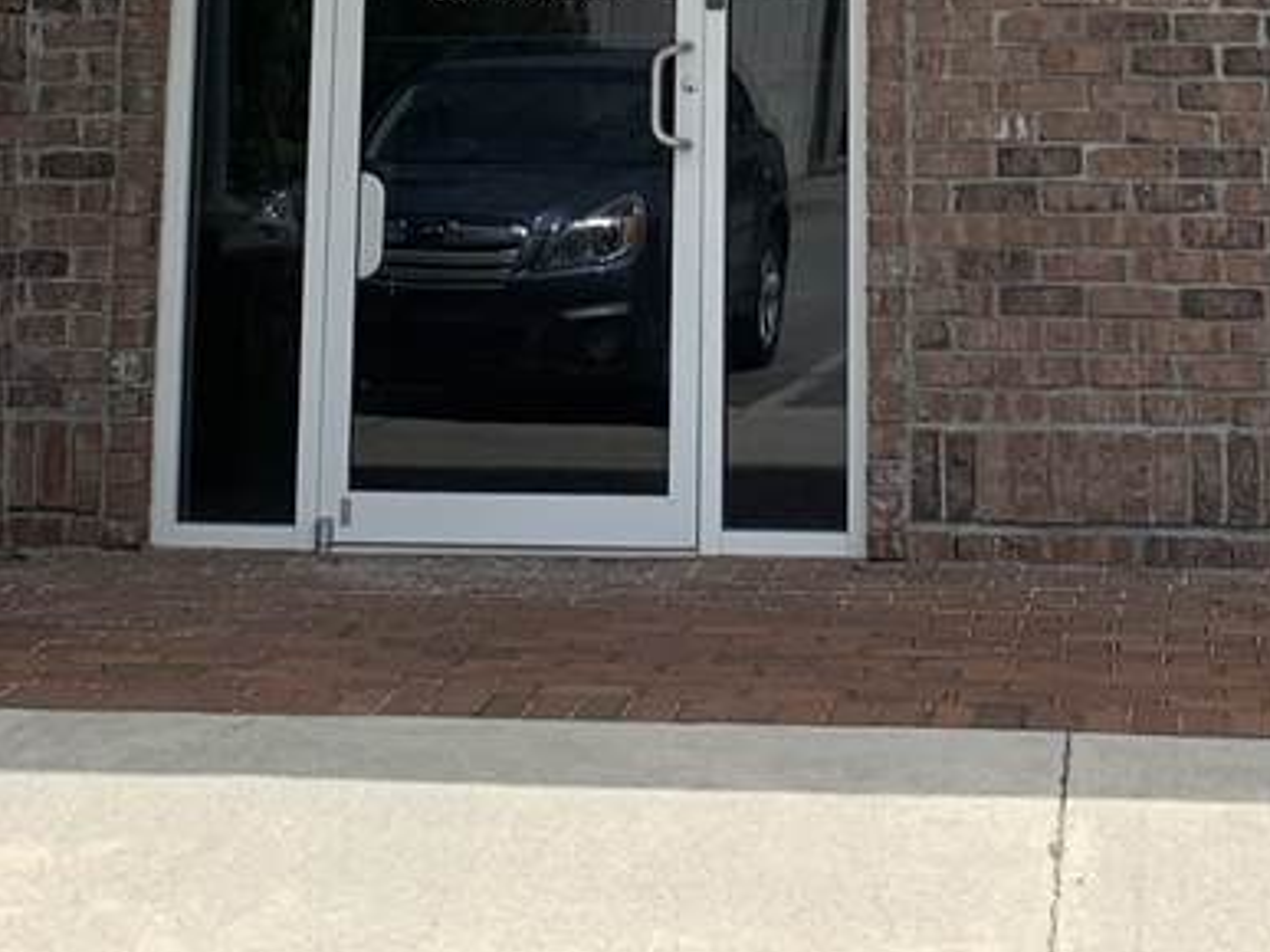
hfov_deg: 22.6
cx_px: 889
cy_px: -440
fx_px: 3154
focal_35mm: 86
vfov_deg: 15.9
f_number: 1.8
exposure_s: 1/3289
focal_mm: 4.25
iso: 25
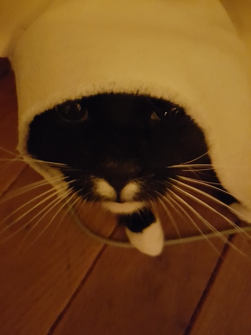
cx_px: 126
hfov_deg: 53.1
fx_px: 251
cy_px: 168
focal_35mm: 26
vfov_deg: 67.3
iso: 1250
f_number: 1.7
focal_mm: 4.2
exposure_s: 1/5
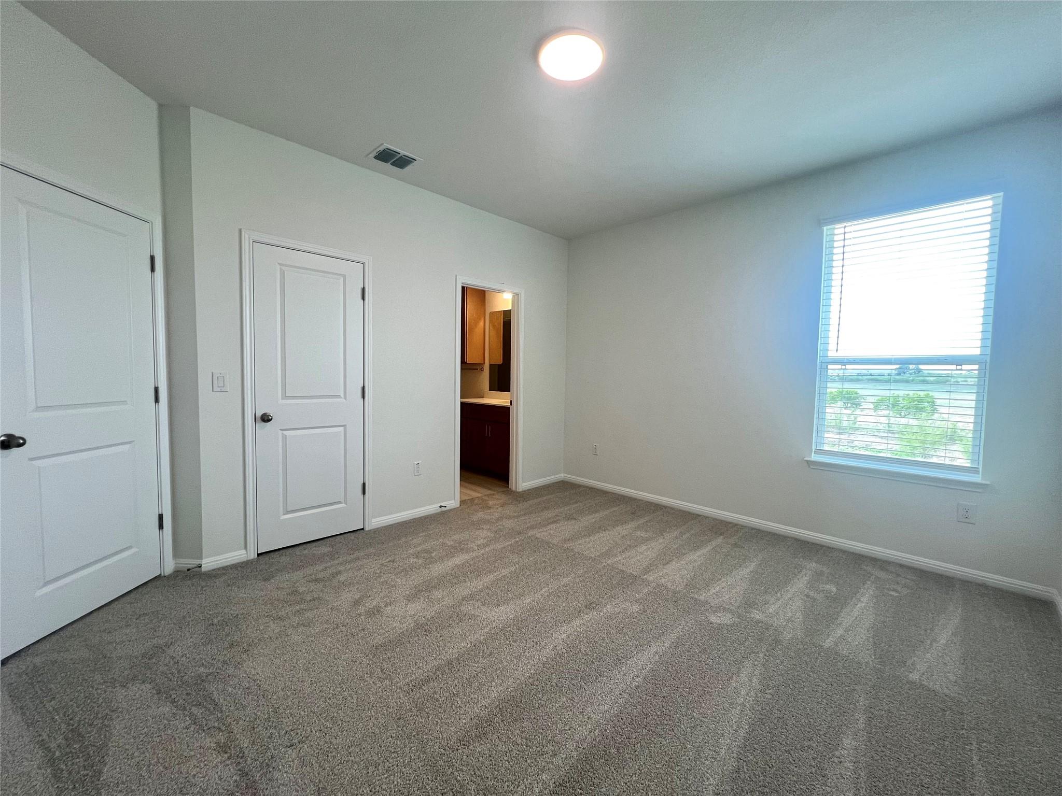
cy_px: 398
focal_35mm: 13
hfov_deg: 106.2
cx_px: 531
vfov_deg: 89.9
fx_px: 399
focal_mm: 1.57
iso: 125
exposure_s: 1/120
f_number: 1.8
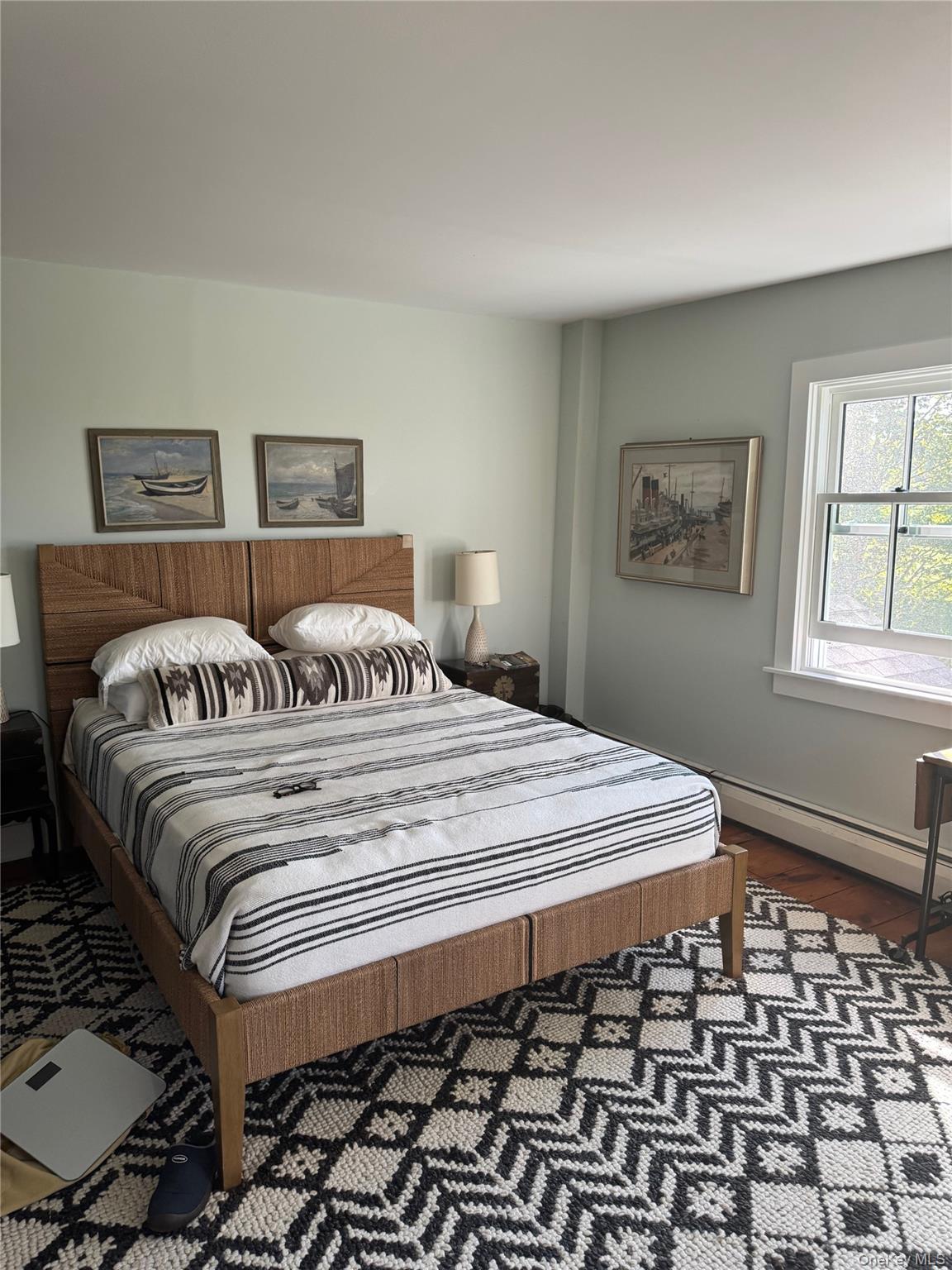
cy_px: 635
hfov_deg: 56.8
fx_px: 880
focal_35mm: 24
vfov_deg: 71.6
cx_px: 476
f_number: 1.78
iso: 100
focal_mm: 6.76
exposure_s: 1/121
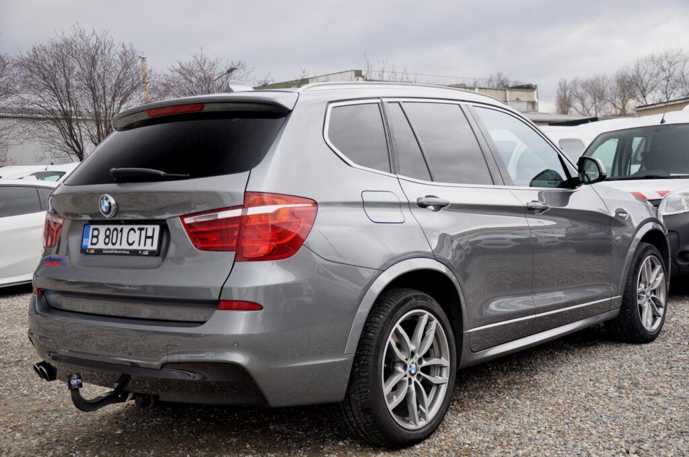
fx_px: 860
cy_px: 228
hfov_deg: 43.7
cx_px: 344
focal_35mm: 45
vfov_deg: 29.8
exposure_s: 1/80
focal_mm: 30
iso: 500
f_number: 4.5
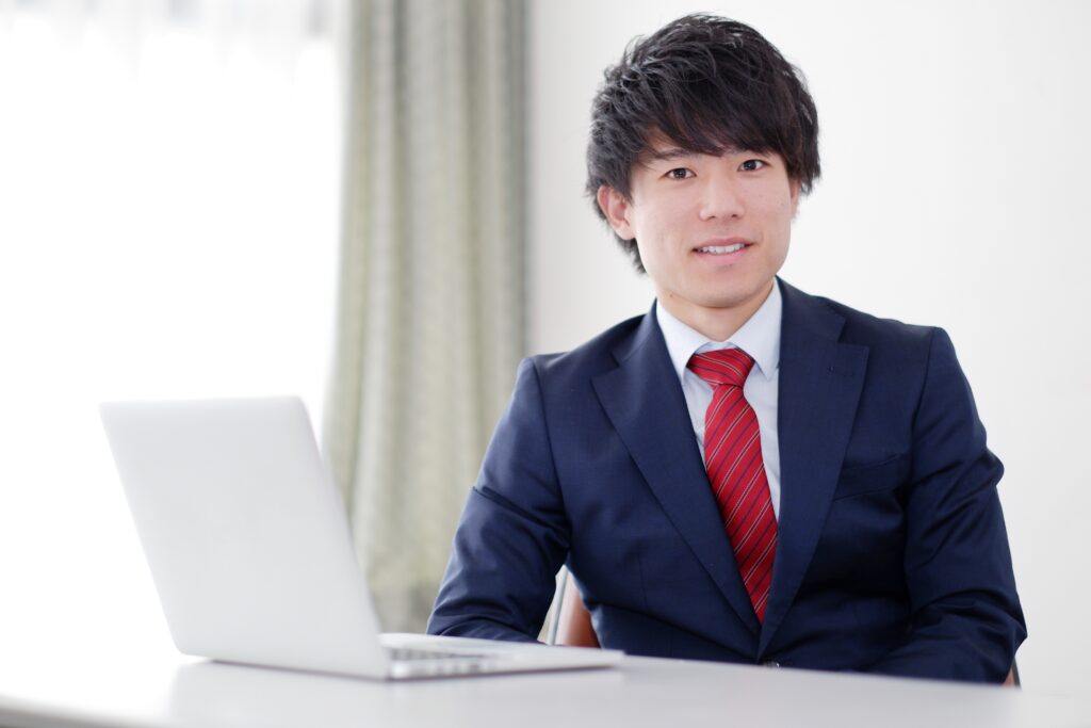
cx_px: 546
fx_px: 2546
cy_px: 364
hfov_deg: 24.2
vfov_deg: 16.3
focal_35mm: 84
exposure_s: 1/100
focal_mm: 56
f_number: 1.2
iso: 400
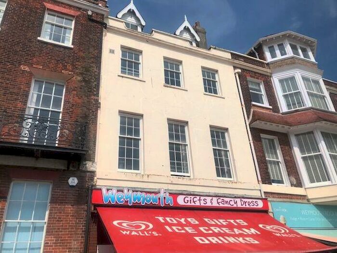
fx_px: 273
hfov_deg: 63.4
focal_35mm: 28
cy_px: 126
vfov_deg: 49.7
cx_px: 168
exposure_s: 1/4808
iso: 25
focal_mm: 3.99
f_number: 1.8
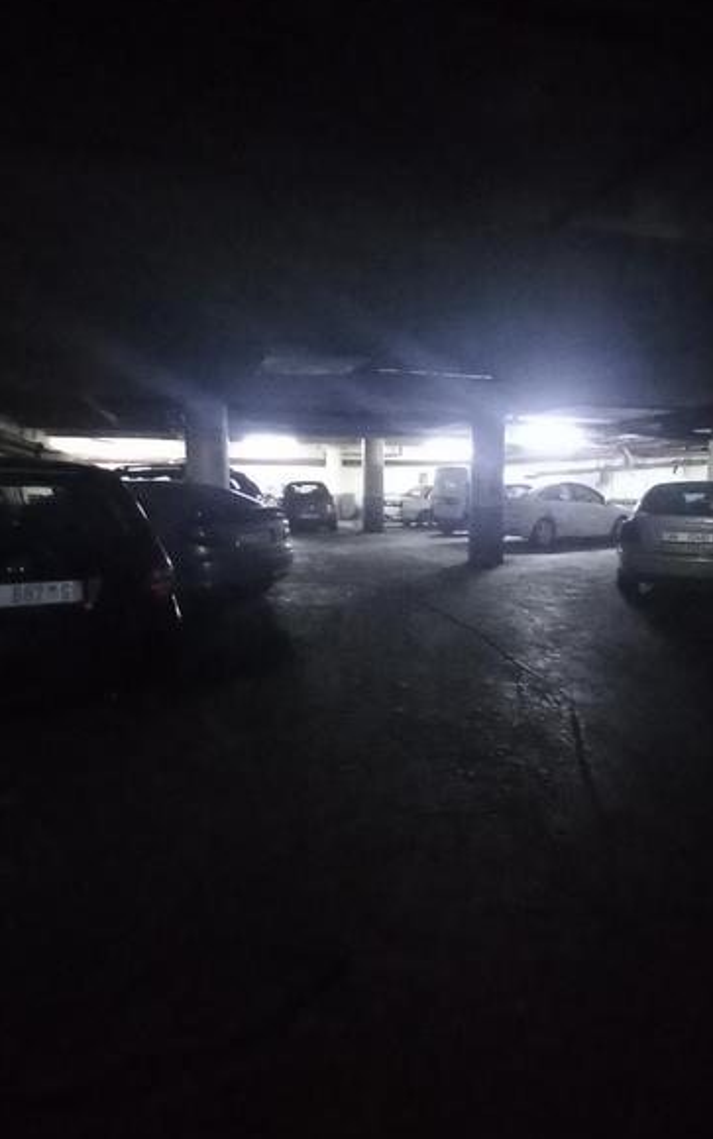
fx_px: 590
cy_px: 575
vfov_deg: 88.0
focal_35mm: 19
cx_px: 403
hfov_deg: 62.0
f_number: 2.2
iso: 1600
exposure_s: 1/7.14
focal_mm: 1.42
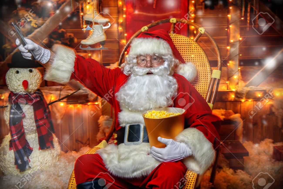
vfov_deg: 27.0
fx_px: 393
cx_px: 142
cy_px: 94
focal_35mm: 50
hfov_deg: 39.6
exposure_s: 1.6
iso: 100
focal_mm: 50
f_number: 7.1
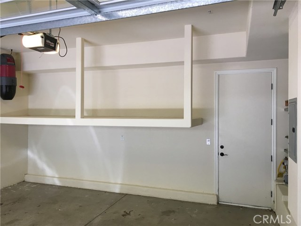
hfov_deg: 61.7
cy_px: 113
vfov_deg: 48.2
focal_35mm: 29
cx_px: 150
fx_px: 252
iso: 32
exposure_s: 1/30
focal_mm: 4.15
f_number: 2.2
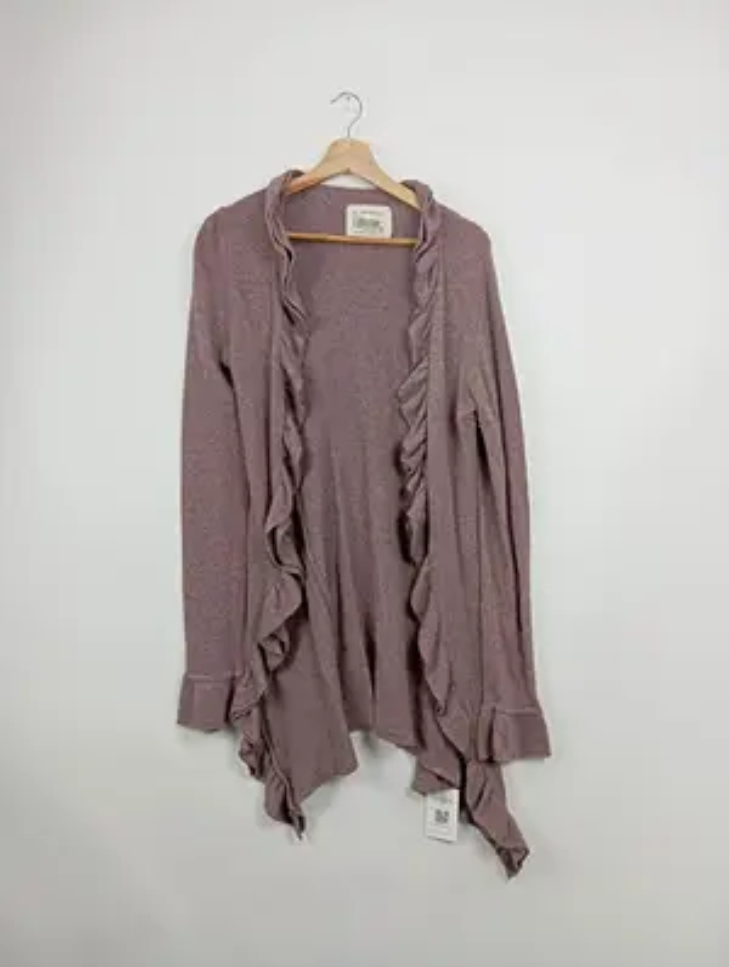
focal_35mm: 28
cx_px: 364
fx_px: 784
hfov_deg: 49.9
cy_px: 484
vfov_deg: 63.4
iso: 82
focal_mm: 4.22
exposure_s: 1/100
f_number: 1.8
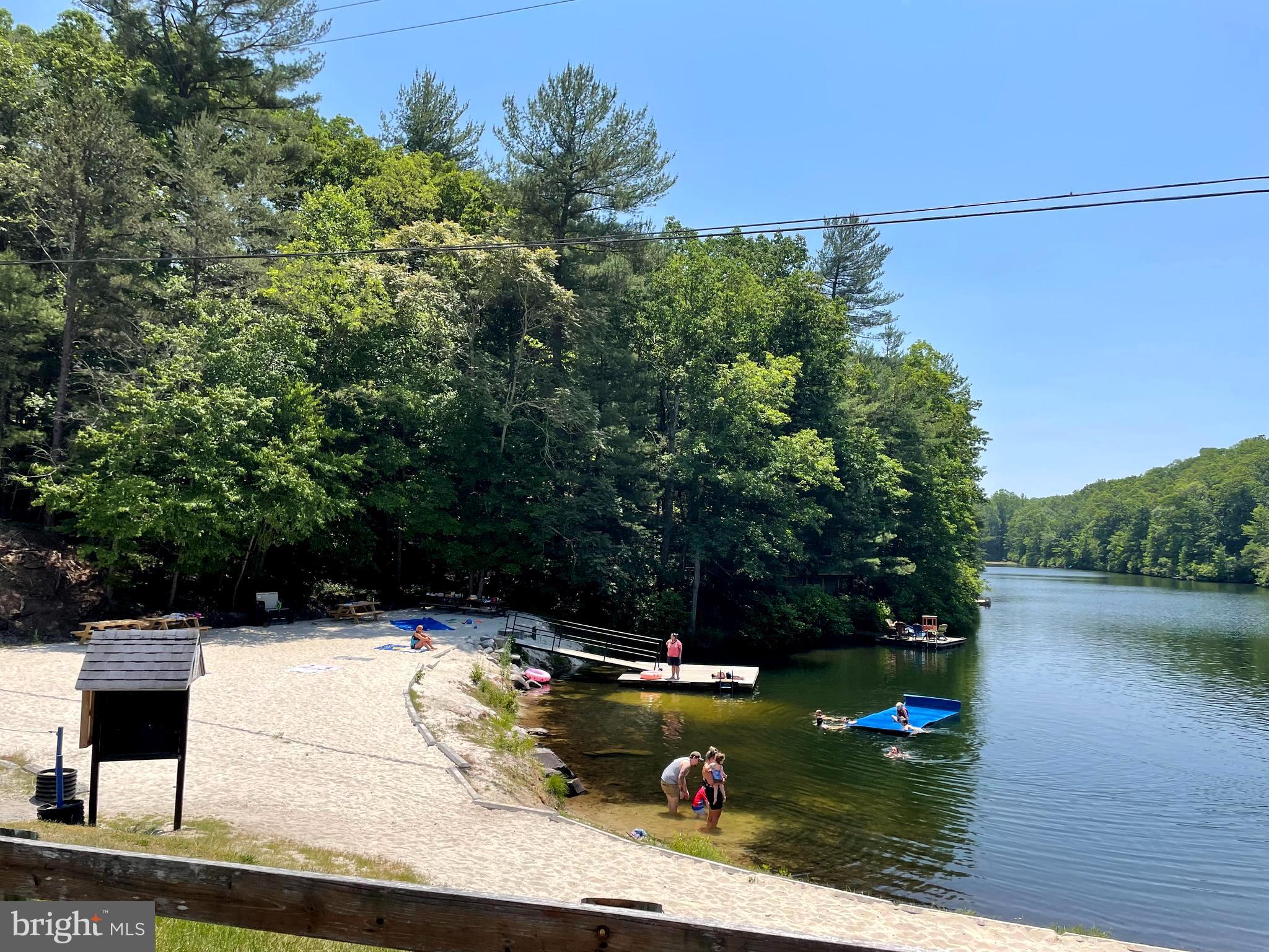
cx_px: 634
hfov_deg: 67.3
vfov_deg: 53.1
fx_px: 953
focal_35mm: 26
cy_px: 476
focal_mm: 4.2
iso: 32
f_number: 1.6
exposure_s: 1/3401
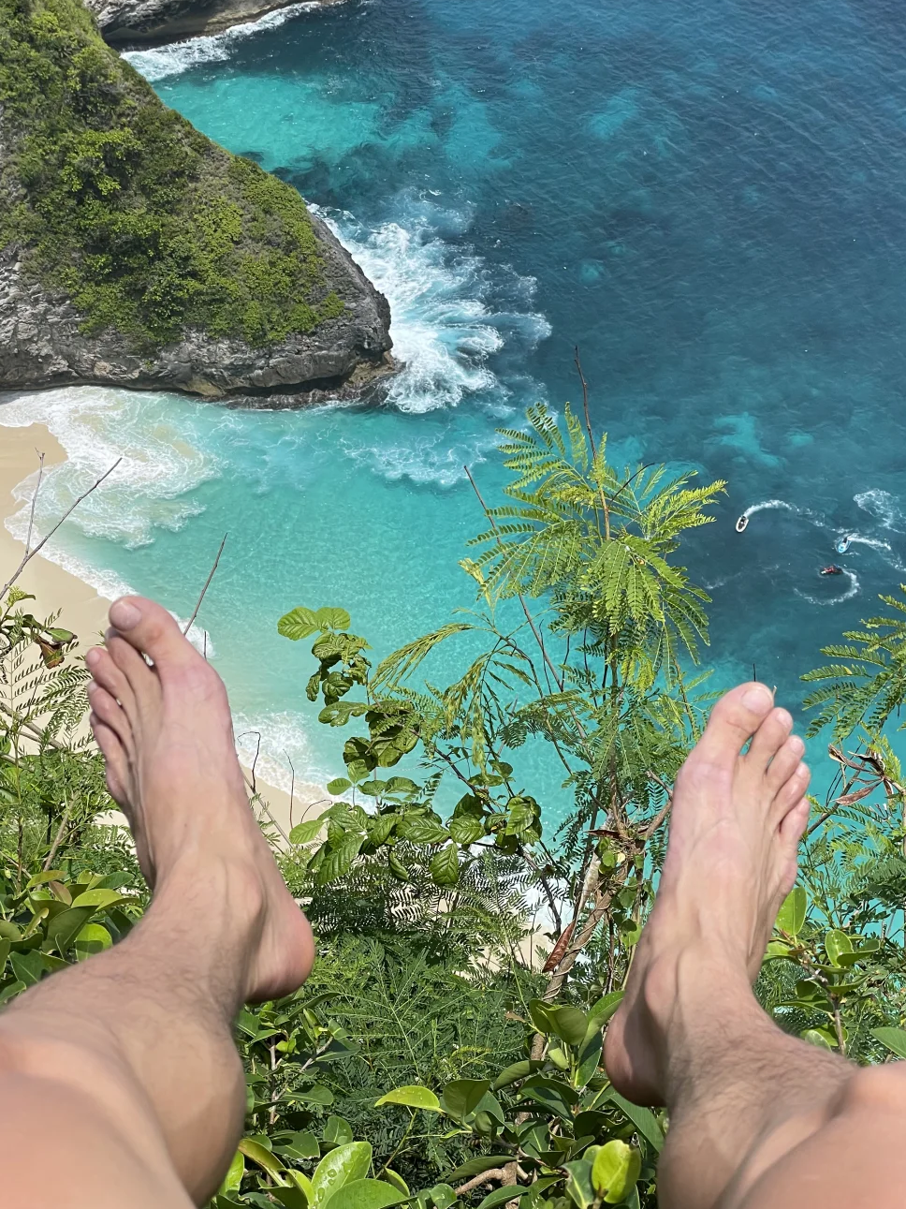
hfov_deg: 25.2
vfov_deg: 33.2
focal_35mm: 58
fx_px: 2024
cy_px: 589
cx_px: 490
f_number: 2
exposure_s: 1/1916
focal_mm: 6
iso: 25
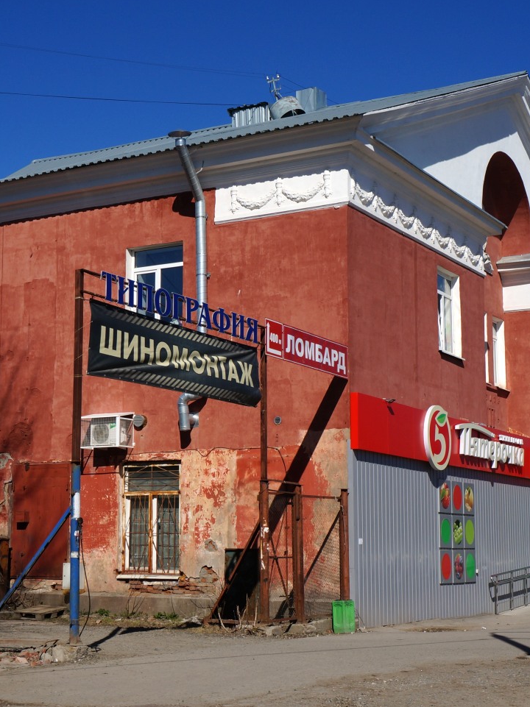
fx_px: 1241
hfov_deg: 24.1
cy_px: 353
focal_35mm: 61
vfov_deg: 31.8
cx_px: 233
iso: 100
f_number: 13
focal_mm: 27
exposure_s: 1/250
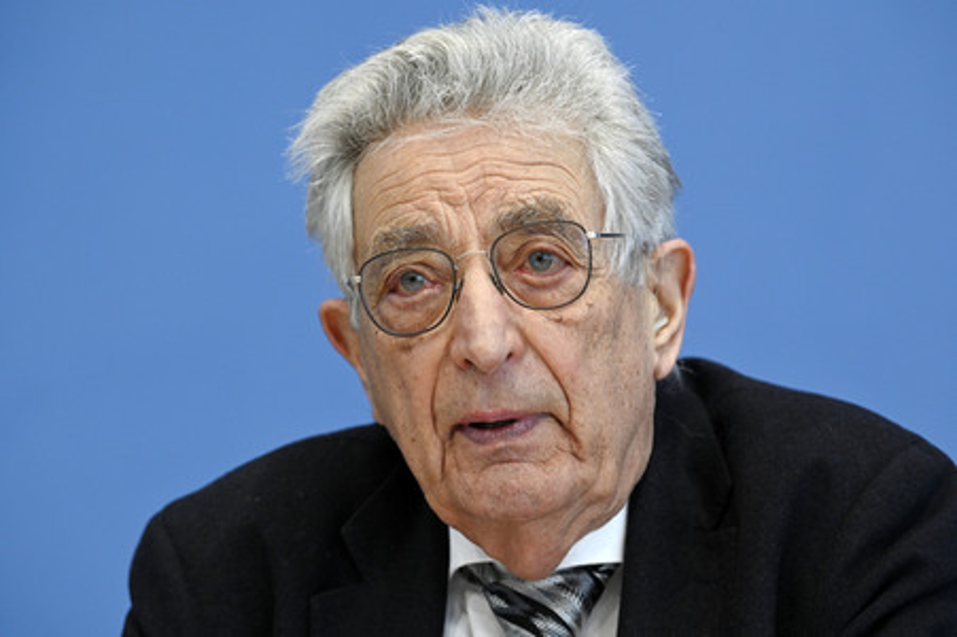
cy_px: 318
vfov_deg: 6.9
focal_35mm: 200
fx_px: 5313
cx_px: 478
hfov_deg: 10.3
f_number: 5
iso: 2500
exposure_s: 1/640
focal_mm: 200
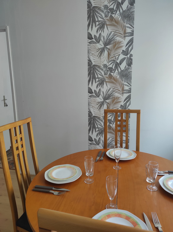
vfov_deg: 69.4
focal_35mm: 25
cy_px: 116
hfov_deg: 54.8
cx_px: 86
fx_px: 167
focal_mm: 5.43
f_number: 1.89
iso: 131
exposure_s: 1/100
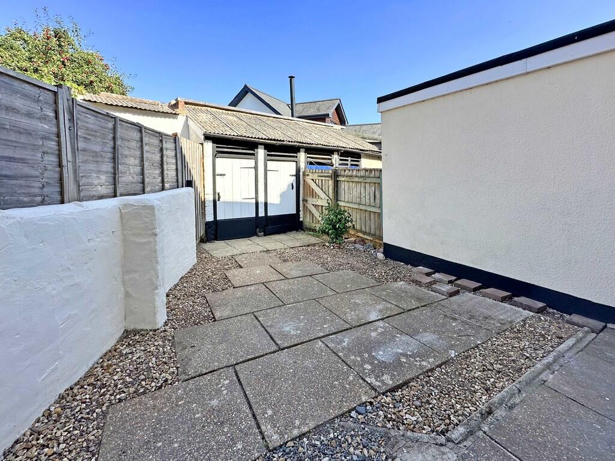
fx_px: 249
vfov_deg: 85.7
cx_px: 308
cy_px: 230
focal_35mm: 14
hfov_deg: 102.1
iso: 40
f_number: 2.2
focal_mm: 2.22
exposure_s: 1/739
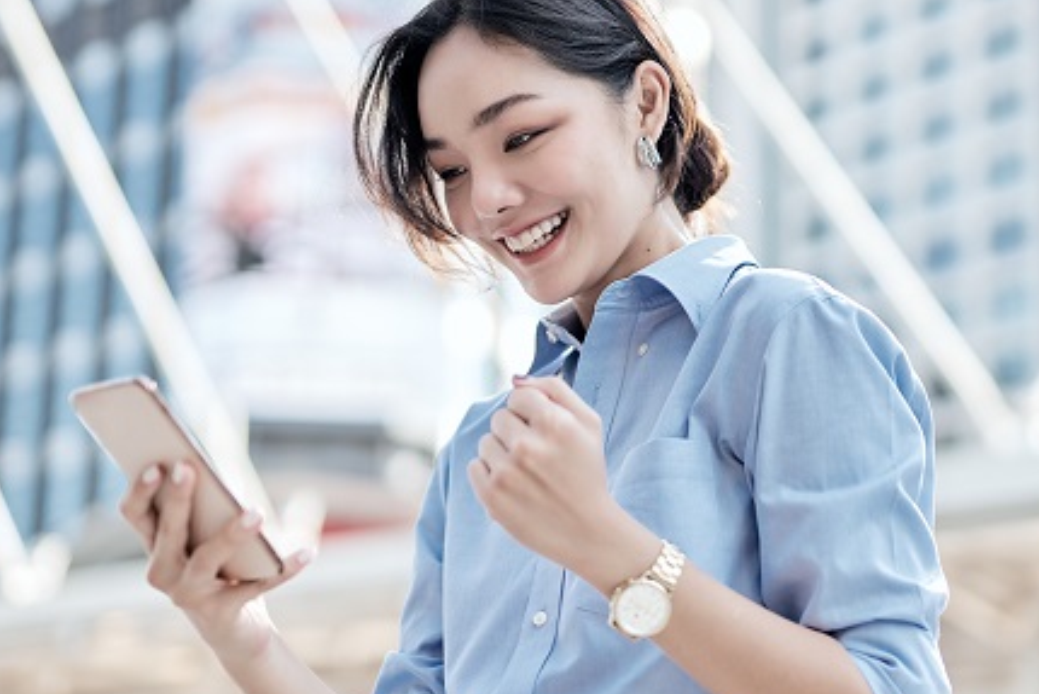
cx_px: 606
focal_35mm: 79
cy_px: 383
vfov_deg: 17.3
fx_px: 2281
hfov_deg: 25.6
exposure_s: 1/1000
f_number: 1.6
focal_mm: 50
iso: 100
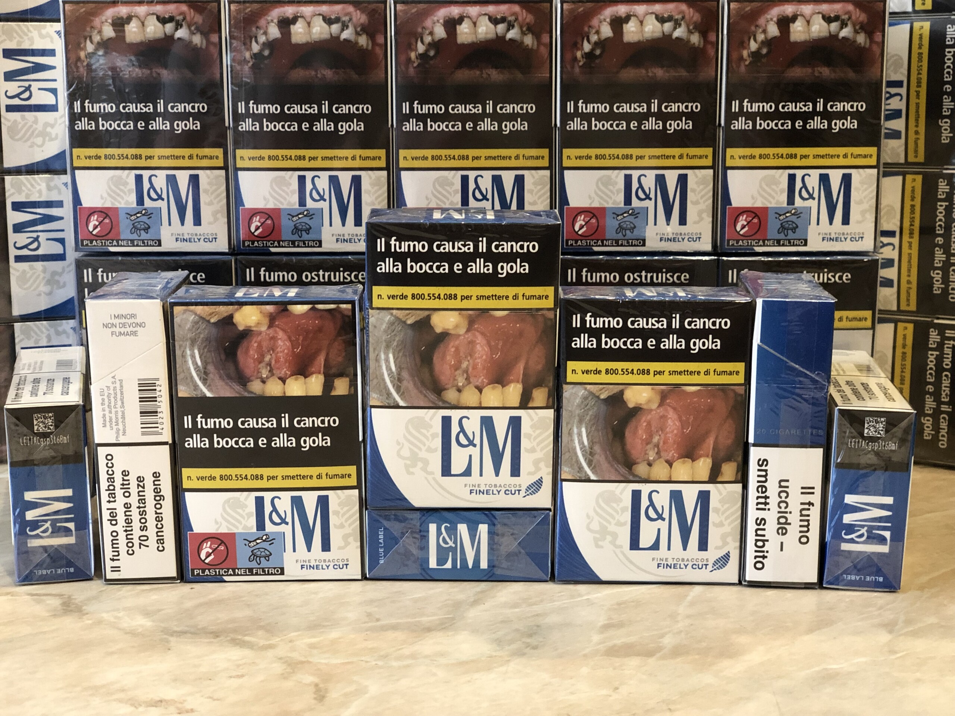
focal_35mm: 52
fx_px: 1435
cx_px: 478
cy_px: 358
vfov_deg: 28.0
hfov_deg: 36.8
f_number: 2.4
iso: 160
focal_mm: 6
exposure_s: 1/24
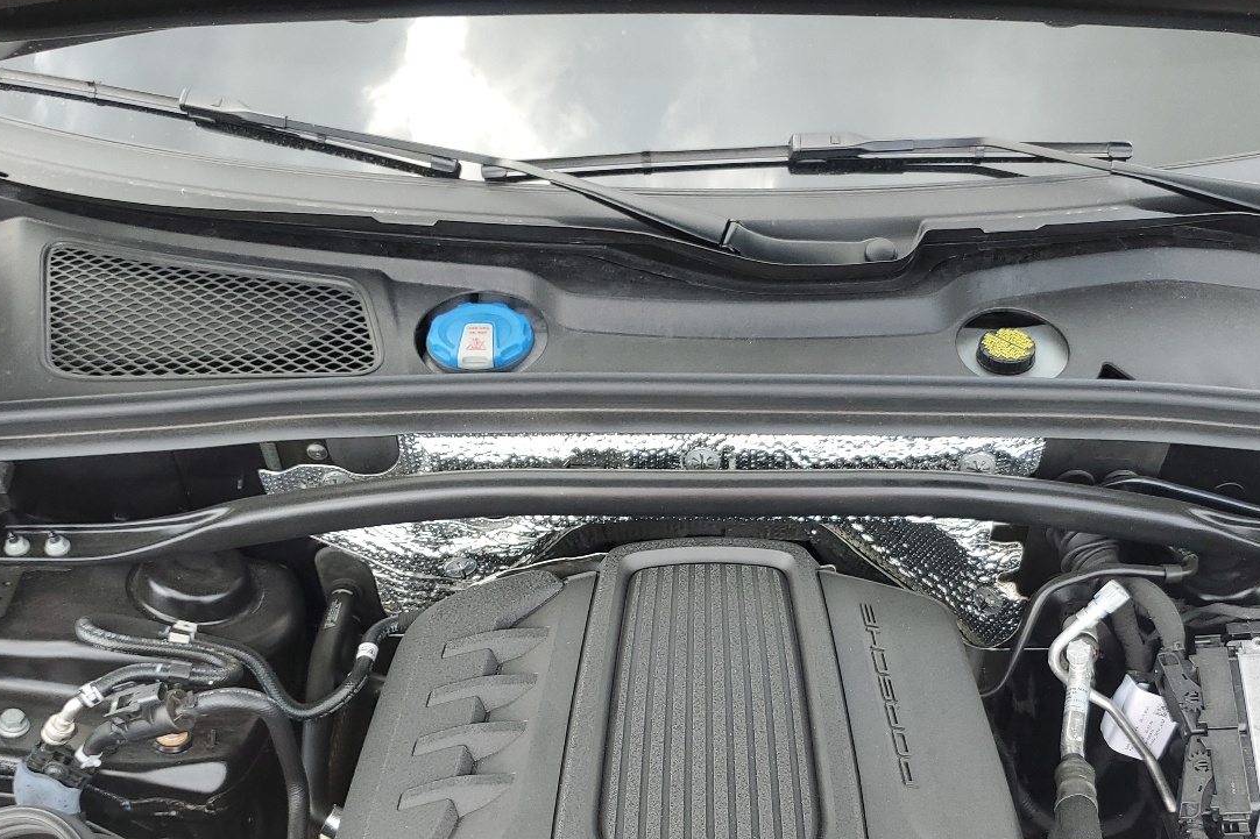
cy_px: 634
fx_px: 1400
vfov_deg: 32.7
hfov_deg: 48.3
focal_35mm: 40
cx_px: 715
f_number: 1.5
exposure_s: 1/164
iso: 50
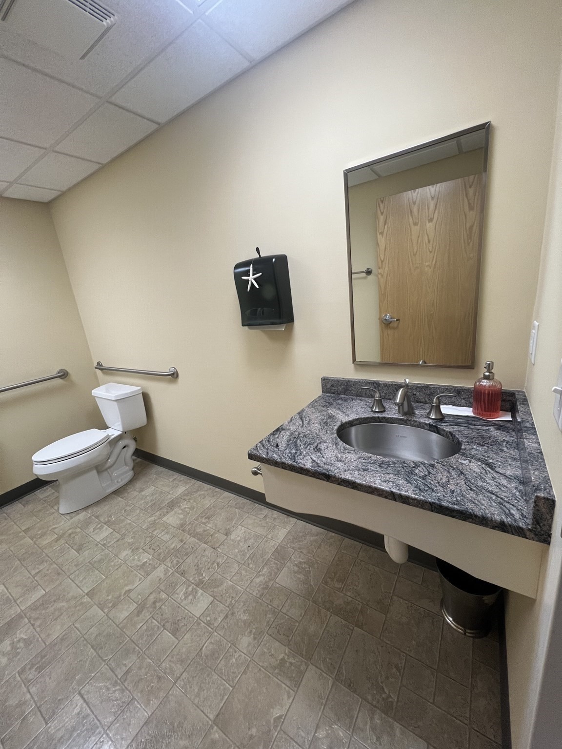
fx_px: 281
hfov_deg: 89.9
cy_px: 374
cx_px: 281
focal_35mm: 13
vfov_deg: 106.2
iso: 250
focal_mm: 1.57
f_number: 1.8
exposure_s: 1/120
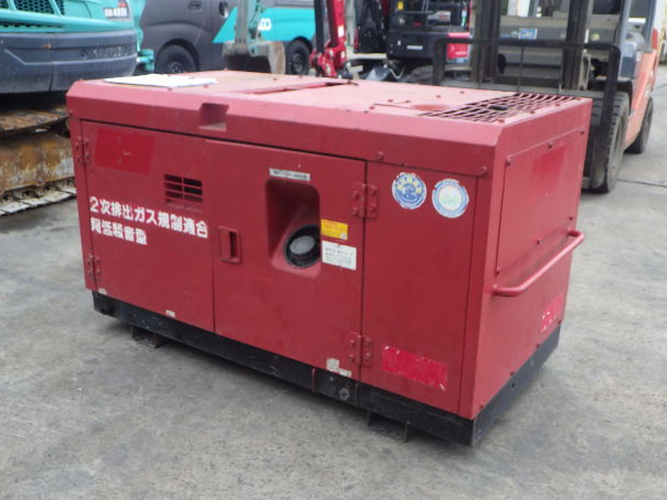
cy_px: 240
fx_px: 694
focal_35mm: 36
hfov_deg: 51.3
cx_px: 343
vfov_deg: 39.6
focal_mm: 6.1
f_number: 3.8
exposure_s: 1/125
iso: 125
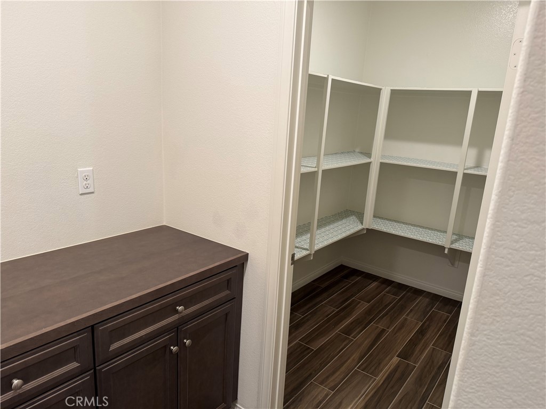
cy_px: 204
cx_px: 273
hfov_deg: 71.6
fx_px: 379
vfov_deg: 56.8
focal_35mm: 24
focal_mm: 6.76
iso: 160
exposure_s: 1/60
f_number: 1.78
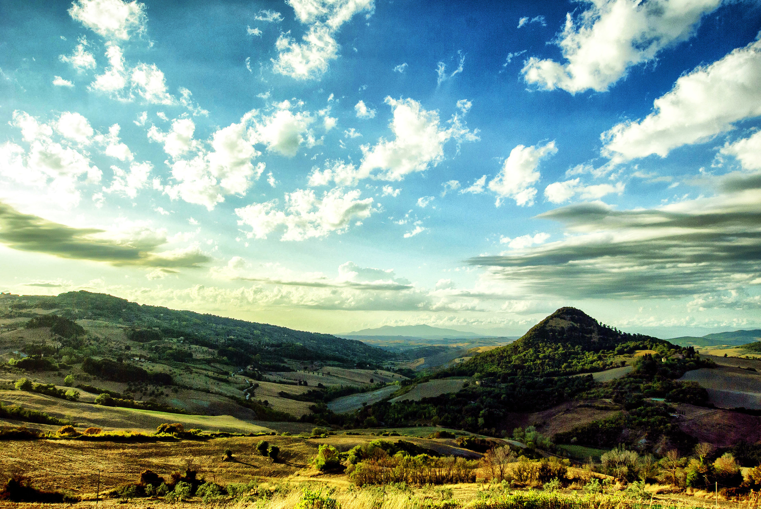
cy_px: 254
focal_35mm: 30
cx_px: 380
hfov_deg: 61.9
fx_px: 635
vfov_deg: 43.7
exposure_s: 1/1000
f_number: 6.3
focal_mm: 20
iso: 100
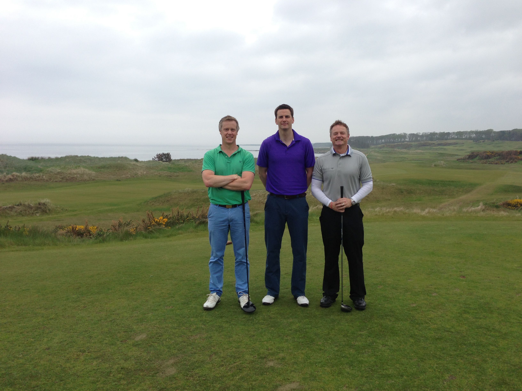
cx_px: 261
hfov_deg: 55.4
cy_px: 196
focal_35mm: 33
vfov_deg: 42.9
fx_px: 498
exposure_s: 1/821
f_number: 2.4
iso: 50
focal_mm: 4.13
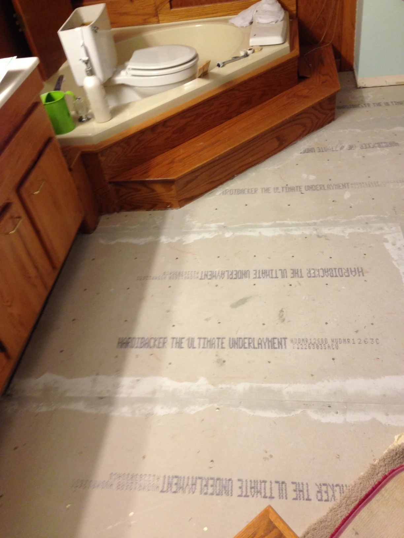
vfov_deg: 55.4
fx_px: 514
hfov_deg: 42.9
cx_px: 202
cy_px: 269
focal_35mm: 33
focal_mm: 4.12
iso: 100
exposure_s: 1/20
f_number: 2.4
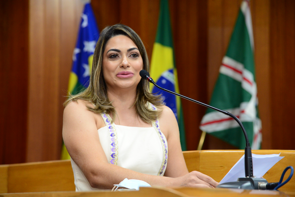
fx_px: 803
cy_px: 98
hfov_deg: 20.8
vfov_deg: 14.0
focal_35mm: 98
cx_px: 148
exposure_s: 1/60
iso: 2500
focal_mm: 98
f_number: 4.5
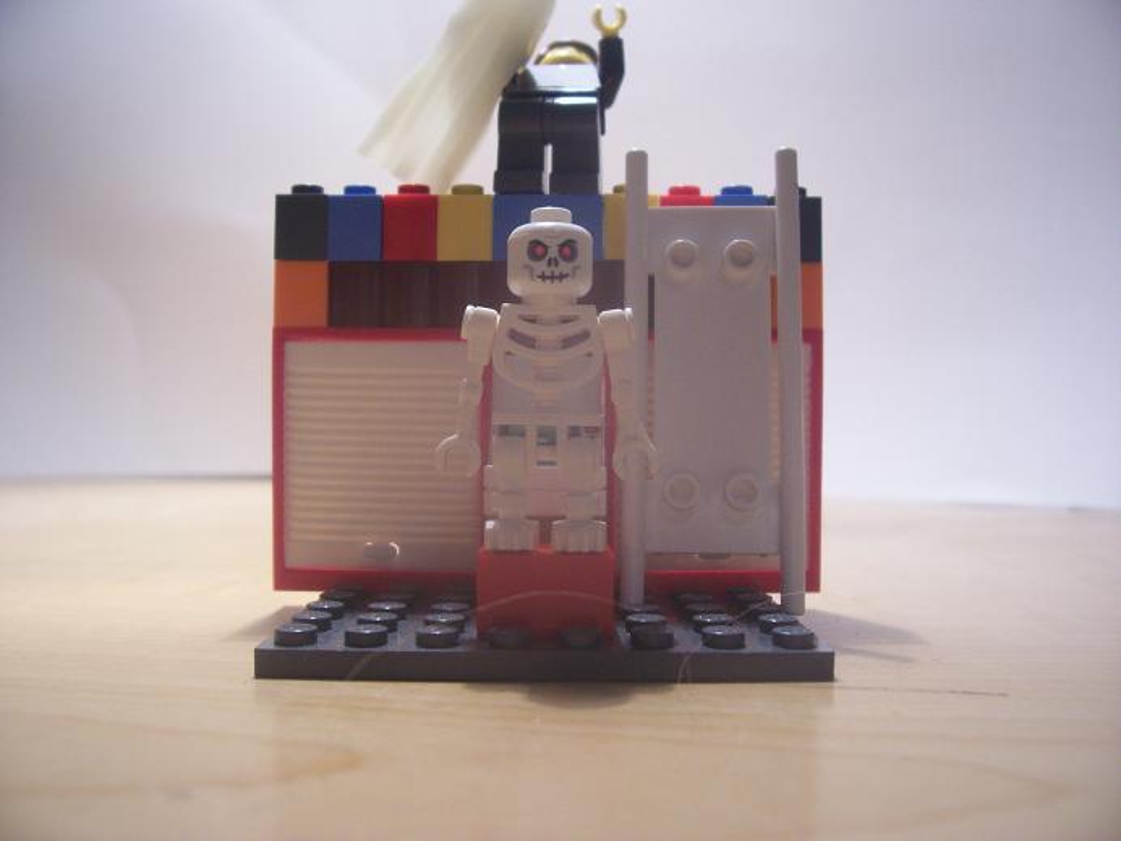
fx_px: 1101
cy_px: 420
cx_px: 560
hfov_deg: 54.0
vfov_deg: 41.8
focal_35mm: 34
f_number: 2.7
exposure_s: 1/32
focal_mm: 5.6
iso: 109
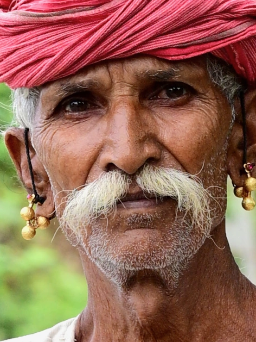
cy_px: 210
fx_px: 1025
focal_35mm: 104
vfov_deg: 18.9
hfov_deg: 14.2
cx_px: 133
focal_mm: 85
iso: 800
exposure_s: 1/400
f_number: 7.1
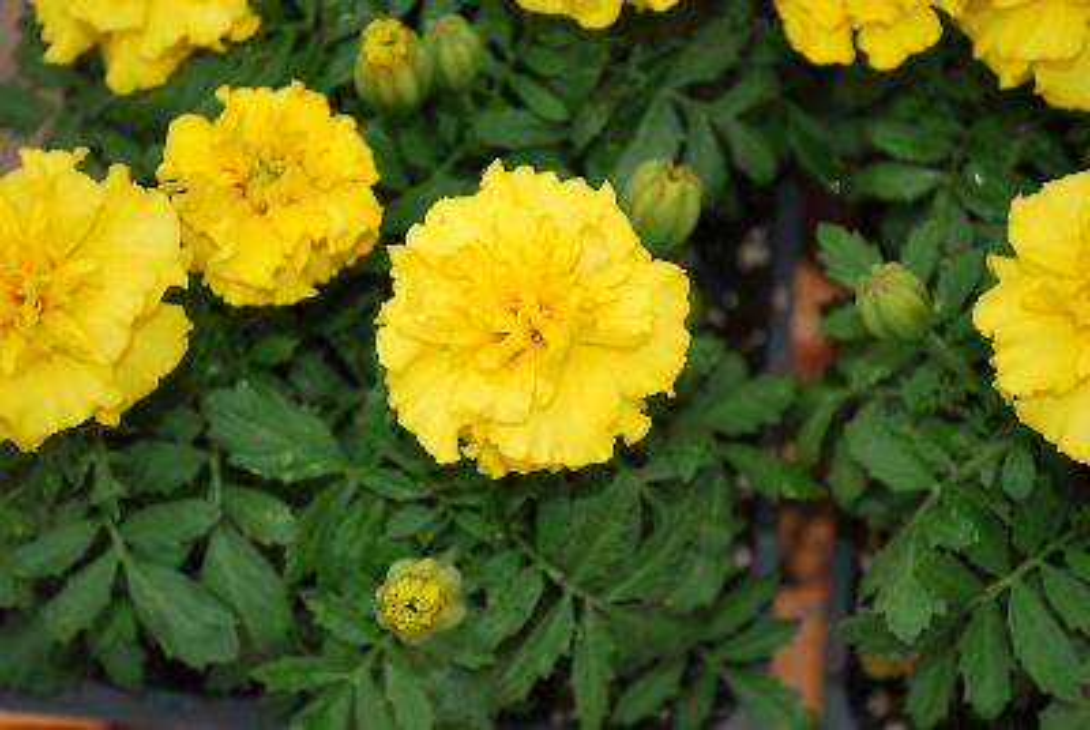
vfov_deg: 16.6
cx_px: 545
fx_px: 2502
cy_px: 365
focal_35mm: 82
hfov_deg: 24.6
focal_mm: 55
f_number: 5.6
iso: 100
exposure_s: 1/125
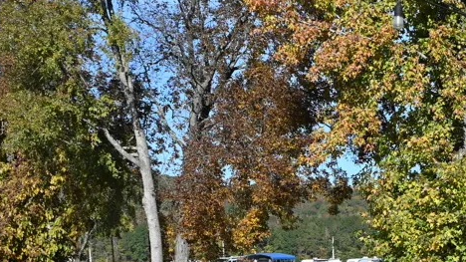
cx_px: 411
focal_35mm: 94
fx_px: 1161
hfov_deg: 22.2
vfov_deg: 12.7
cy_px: 280
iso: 100
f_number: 7.1
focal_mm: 23.5
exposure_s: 1/400
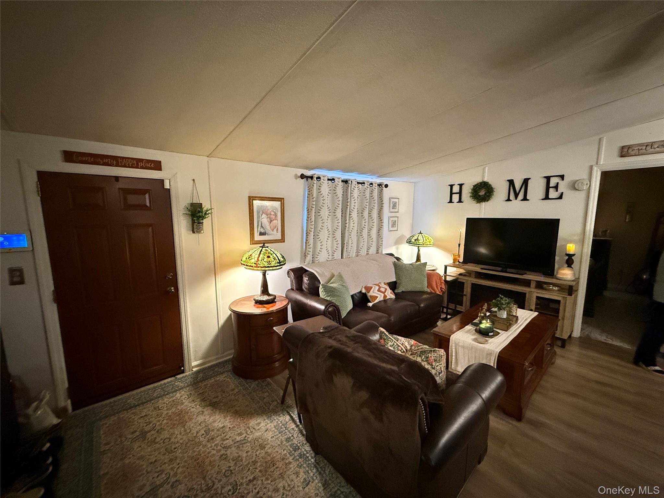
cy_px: 249
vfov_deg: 85.7
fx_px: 269
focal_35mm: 14
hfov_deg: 102.1
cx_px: 332
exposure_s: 1/60
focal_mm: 2.22
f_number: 2.2
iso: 1000
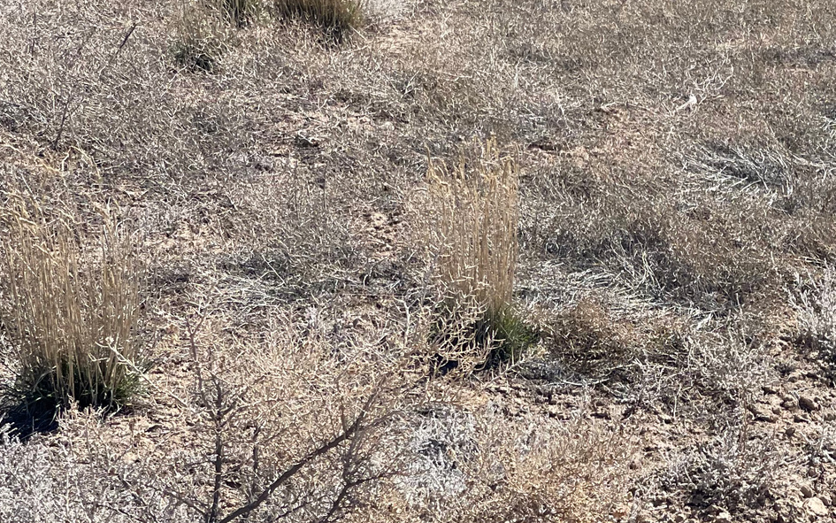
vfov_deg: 8.9
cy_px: 113
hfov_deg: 14.0
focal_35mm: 147
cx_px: 871
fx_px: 3350
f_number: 2.2
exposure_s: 1/1393
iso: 32
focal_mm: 7.5
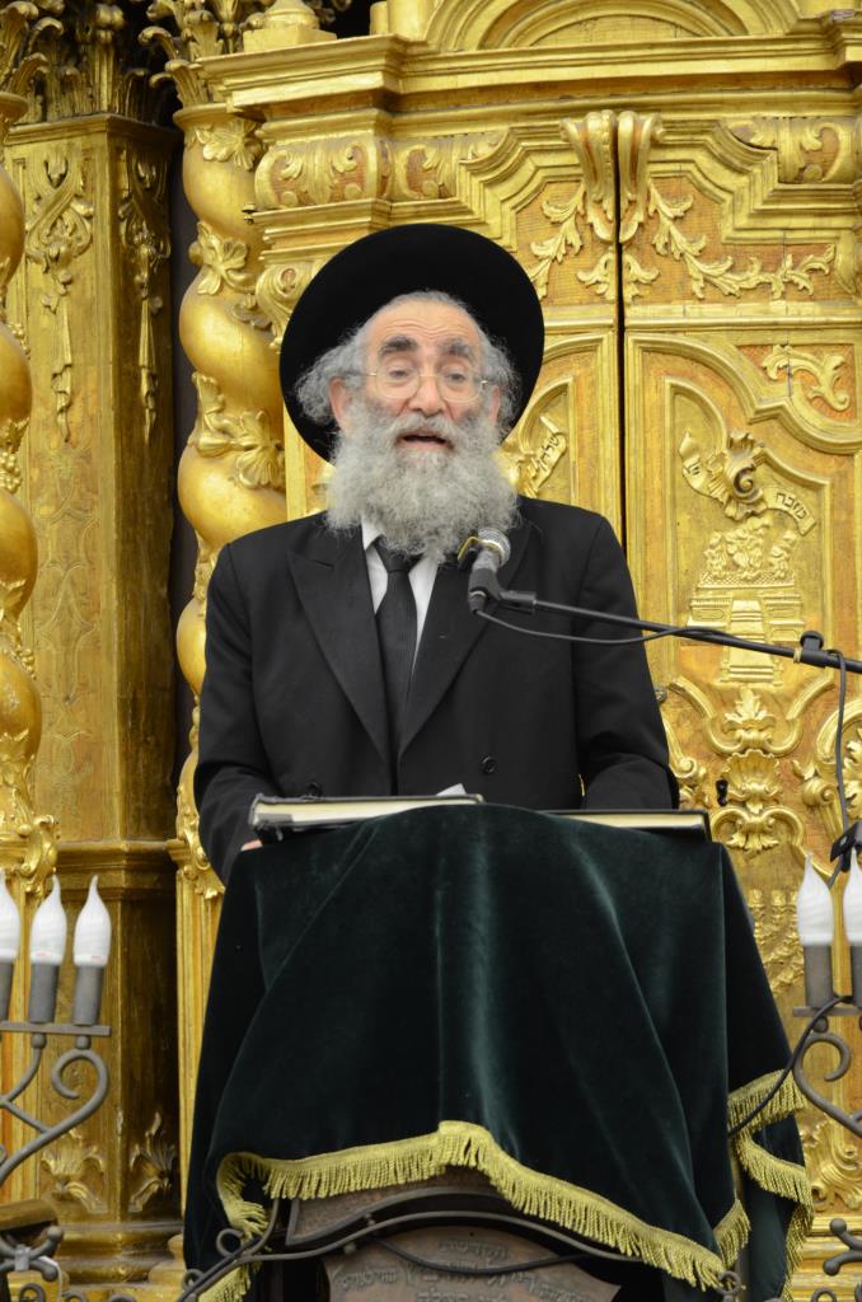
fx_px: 4601
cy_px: 651
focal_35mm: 128
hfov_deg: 10.7
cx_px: 431
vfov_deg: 16.1
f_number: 5.6
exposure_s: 1/100
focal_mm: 85
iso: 1250
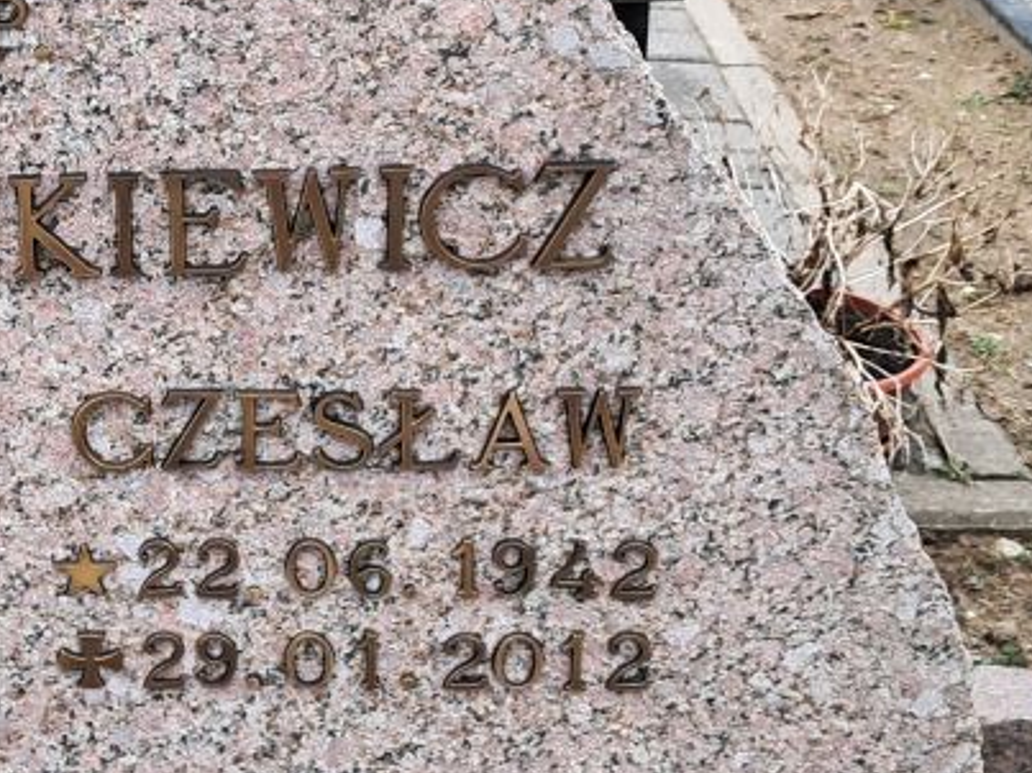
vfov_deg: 17.9
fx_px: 2444
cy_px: 235
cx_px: 41
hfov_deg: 23.0
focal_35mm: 82
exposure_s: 1/100
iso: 50
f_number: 1.8
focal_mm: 4
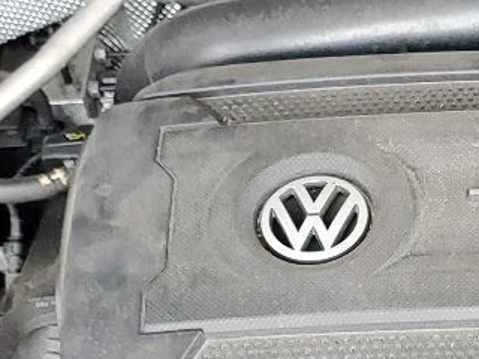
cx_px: 614
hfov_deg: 14.6
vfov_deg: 11.0
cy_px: 527
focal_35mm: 130
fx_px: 1799
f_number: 1.5
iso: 78
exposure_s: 1/120
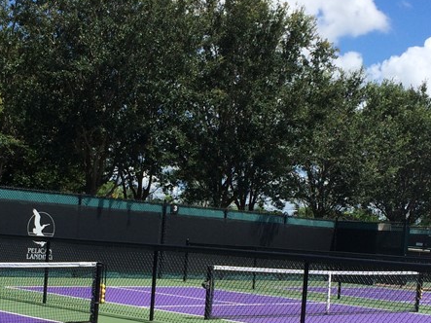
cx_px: 204
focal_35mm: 67
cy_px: 267
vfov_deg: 21.6
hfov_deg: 29.0
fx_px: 834
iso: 32
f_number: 2.2
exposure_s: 1/2283
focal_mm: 4.15
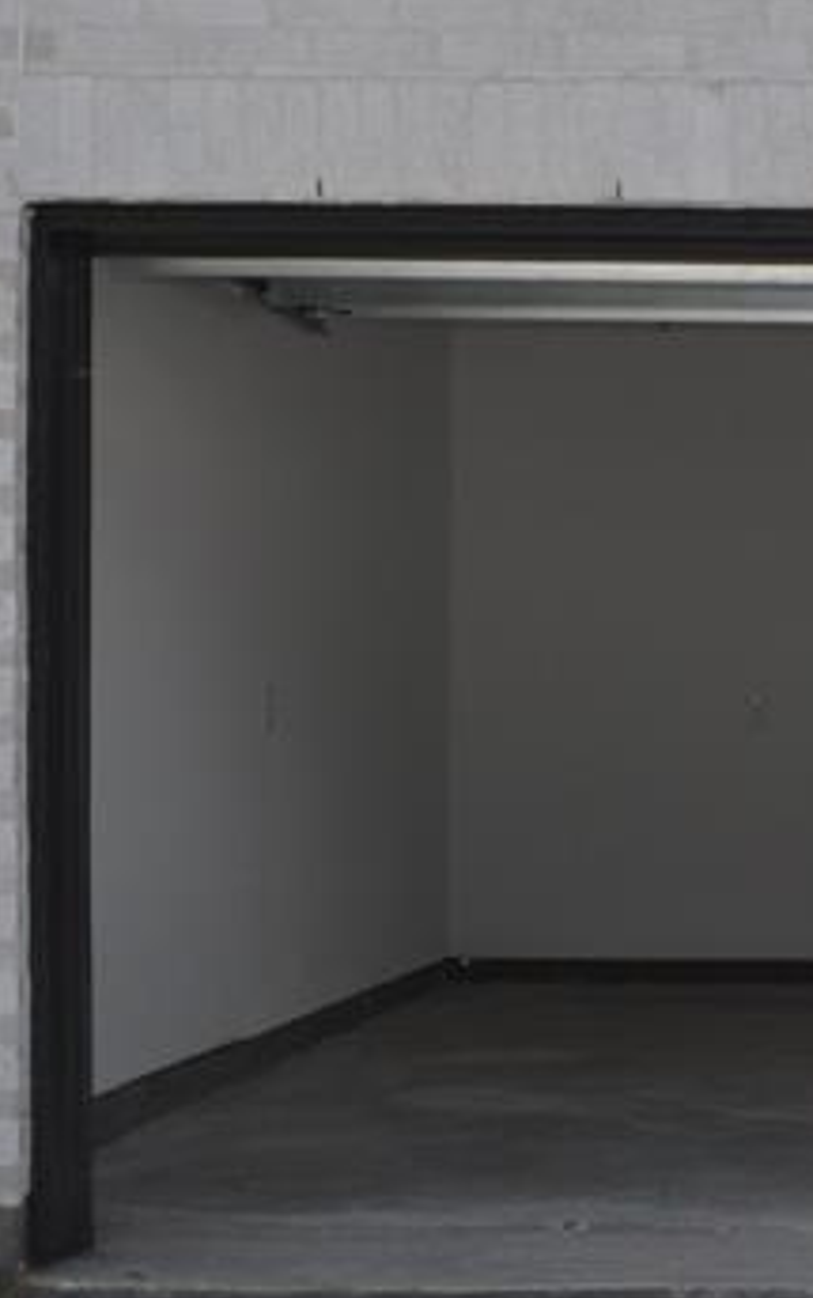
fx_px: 2901
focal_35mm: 82
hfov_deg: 15.1
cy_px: 727
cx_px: 1108
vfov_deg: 25.2
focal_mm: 18
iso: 200
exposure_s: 1/200
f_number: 13
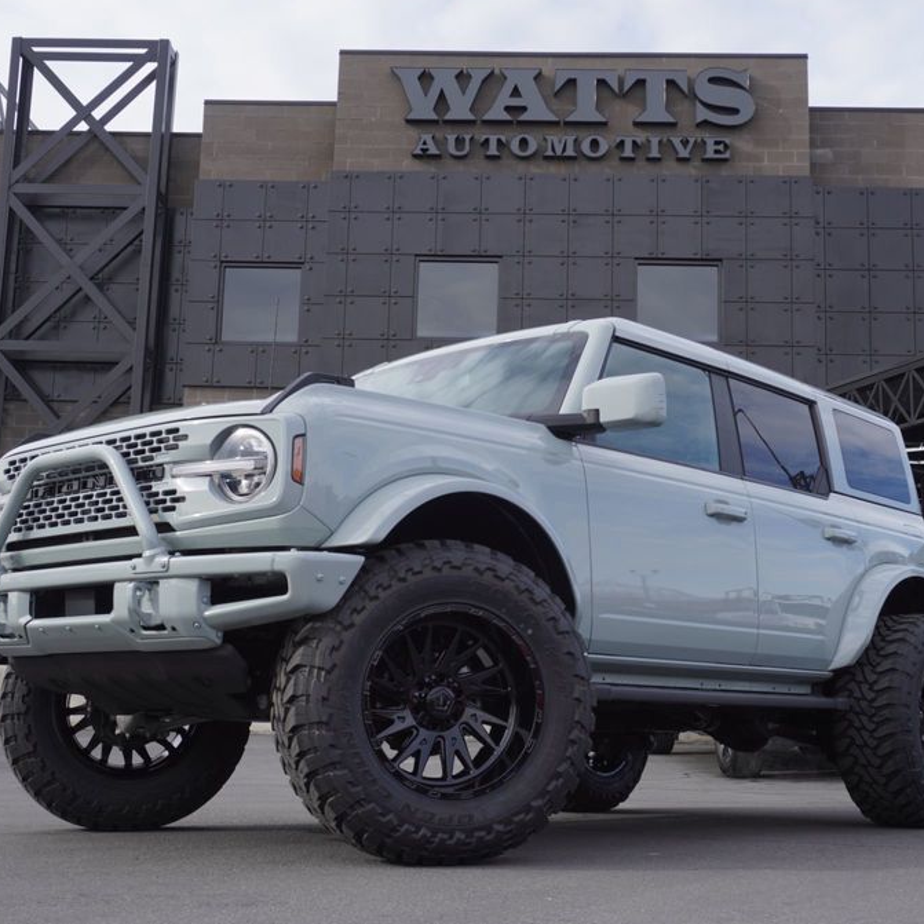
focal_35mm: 49
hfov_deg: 34.9
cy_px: 457
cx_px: 467
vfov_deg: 34.9
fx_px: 1469
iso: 100
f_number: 7.1
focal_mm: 25
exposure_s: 1/160
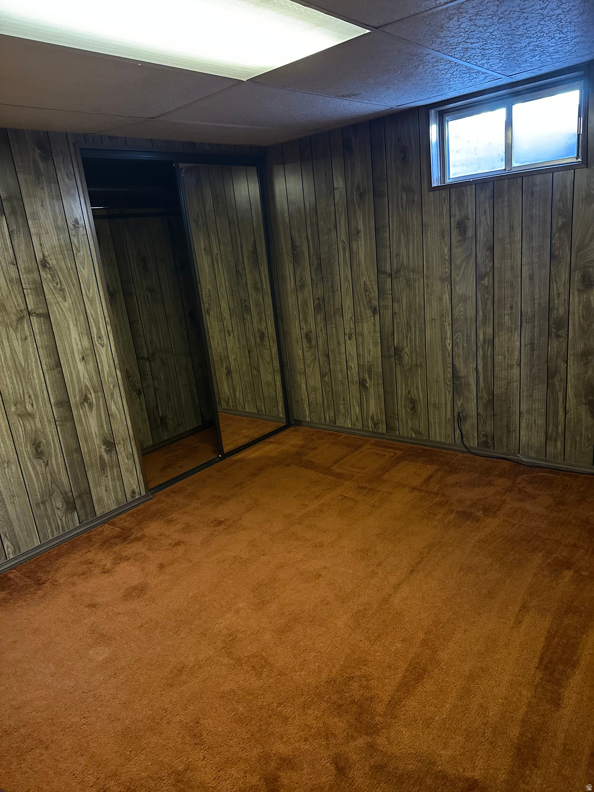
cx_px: 297
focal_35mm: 24
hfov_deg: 56.8
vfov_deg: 71.6
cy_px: 396
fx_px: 549
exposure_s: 1/32
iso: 1000
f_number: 1.78
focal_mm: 6.86
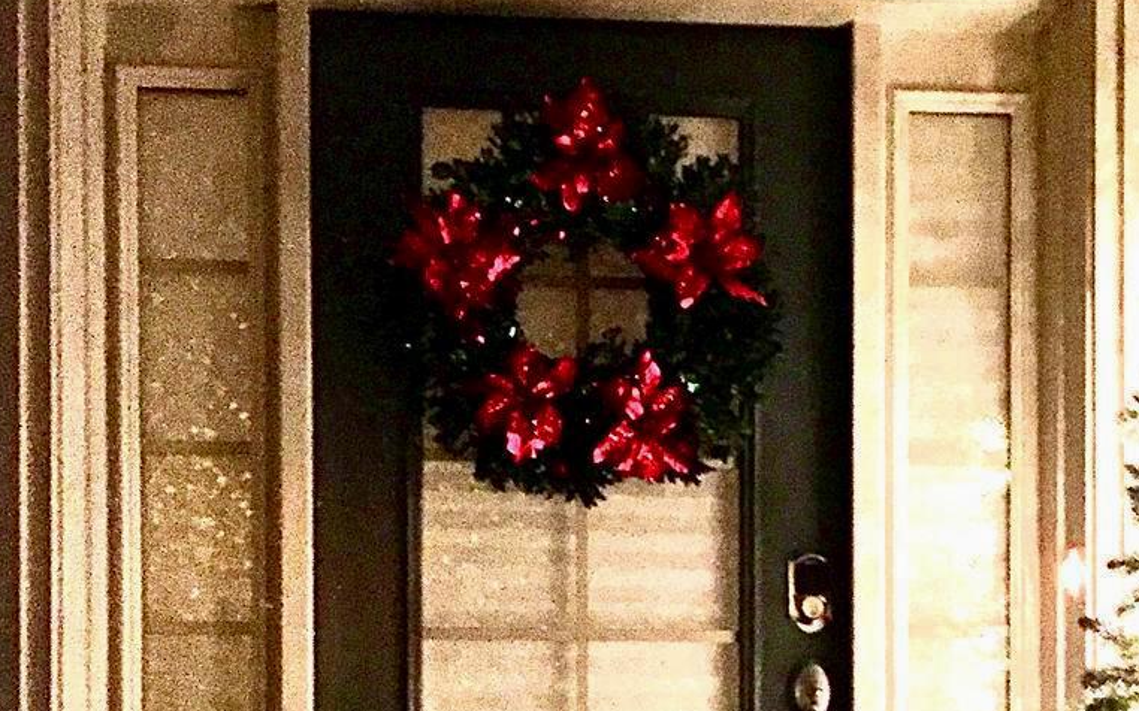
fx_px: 1924
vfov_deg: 20.2
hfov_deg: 32.8
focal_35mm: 62
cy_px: 745
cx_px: 717
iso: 800
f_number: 2.2
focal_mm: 4.15
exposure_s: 1/15
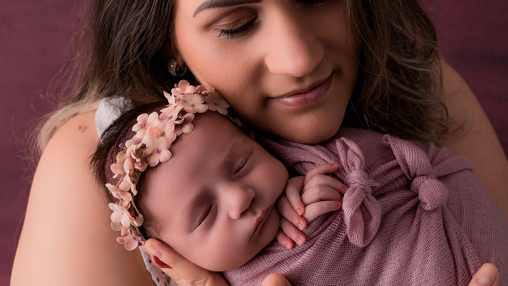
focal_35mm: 69
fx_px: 930
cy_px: 93
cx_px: 255
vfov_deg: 17.4
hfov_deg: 30.6
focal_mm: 35
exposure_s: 1/200
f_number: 5.6
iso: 160
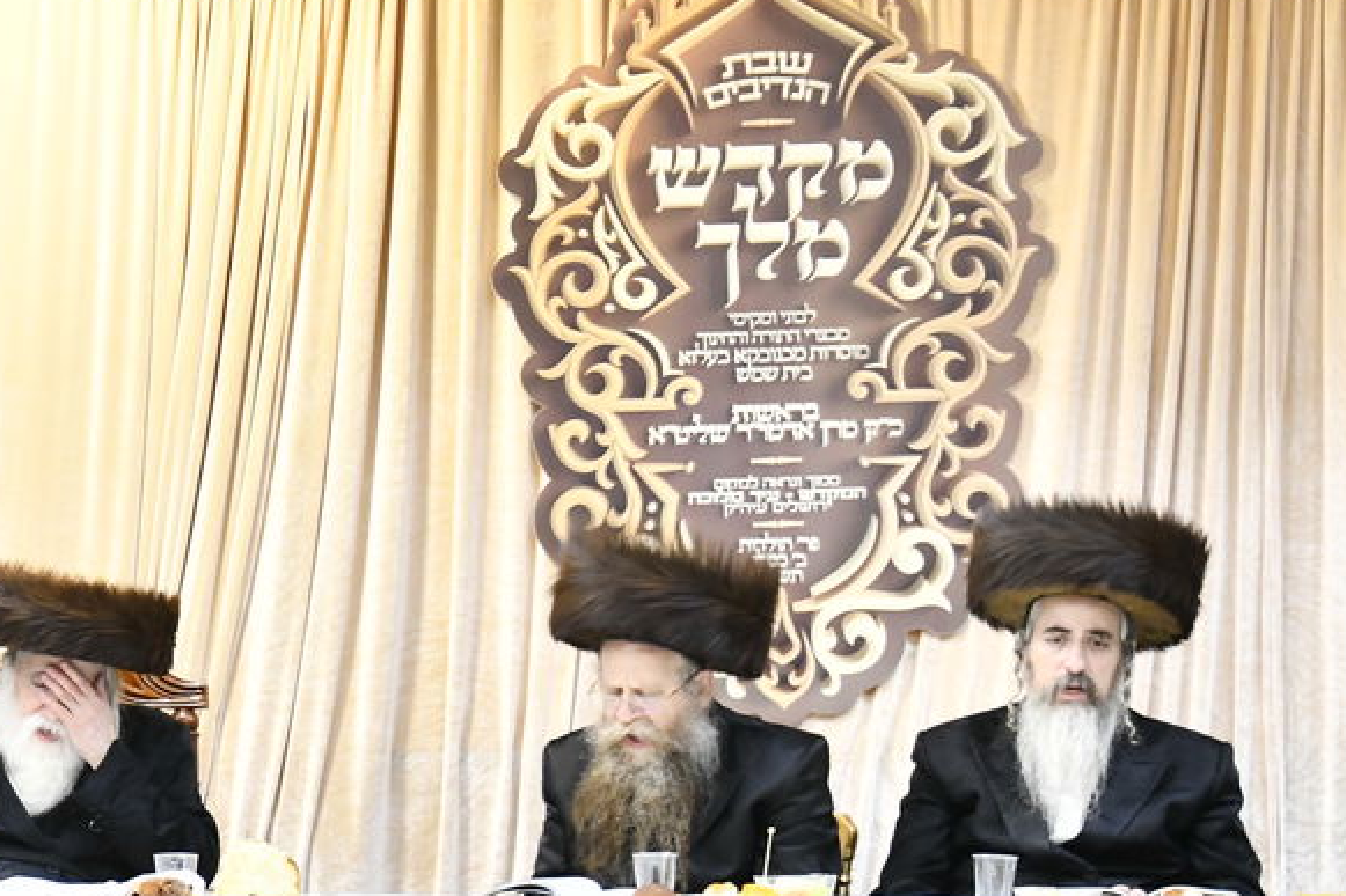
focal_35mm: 217
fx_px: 8111
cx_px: 70
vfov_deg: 6.3
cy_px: 693
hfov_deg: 9.4
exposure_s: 1/125
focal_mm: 90
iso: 2500
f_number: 5.6
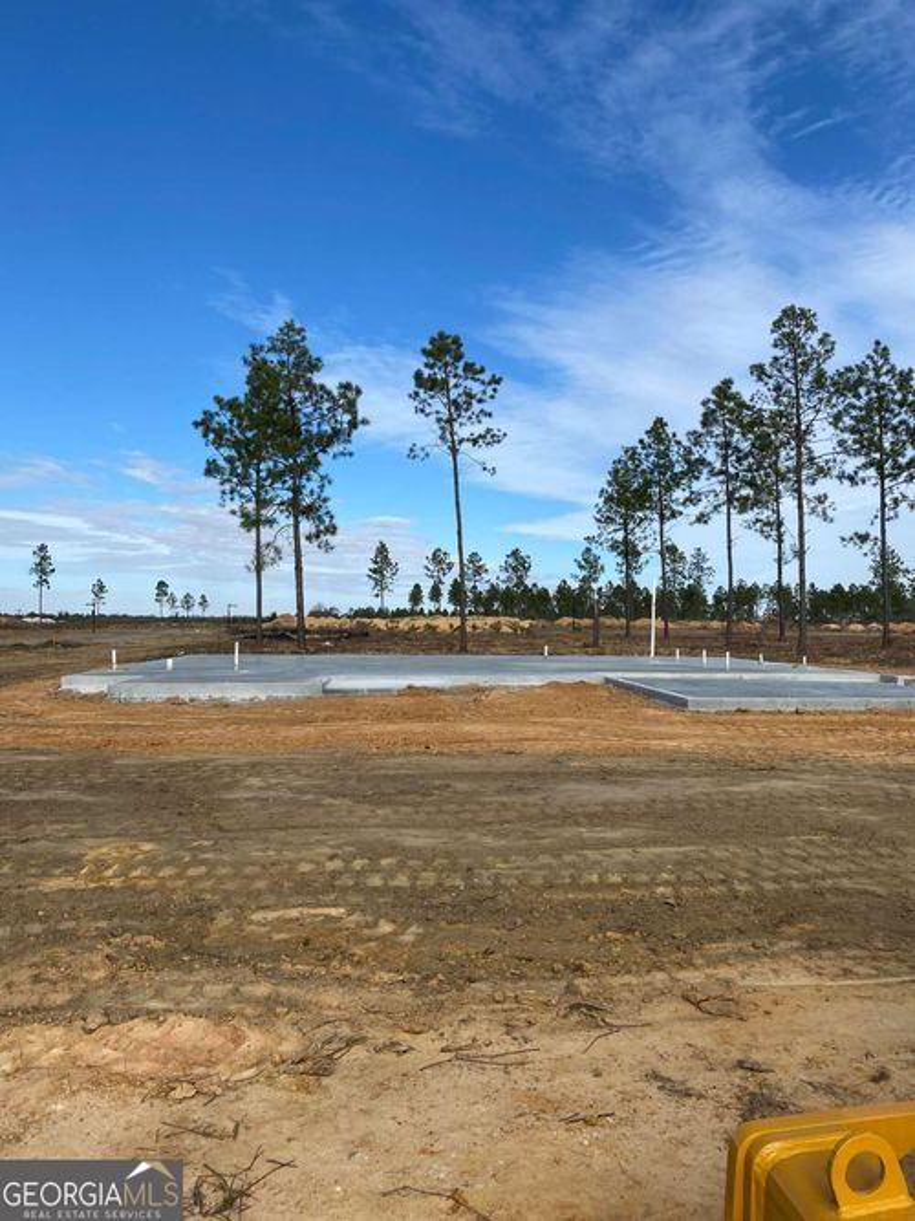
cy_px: 610
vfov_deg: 67.3
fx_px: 917
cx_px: 458
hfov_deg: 53.0
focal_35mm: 26
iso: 32
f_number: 1.8
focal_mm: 4.25
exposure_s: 1/3040
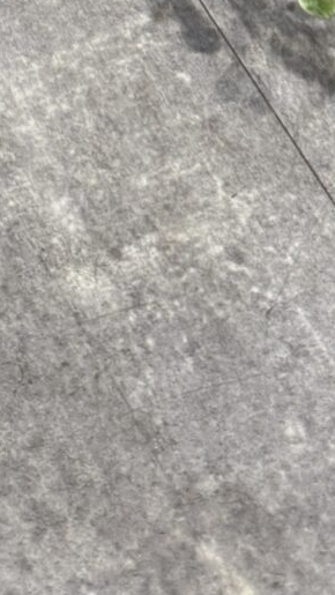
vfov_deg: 13.1
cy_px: -771
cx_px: -281
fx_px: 2051
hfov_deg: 8.9
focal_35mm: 130
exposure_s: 1/100
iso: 100
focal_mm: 6.76
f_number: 1.78
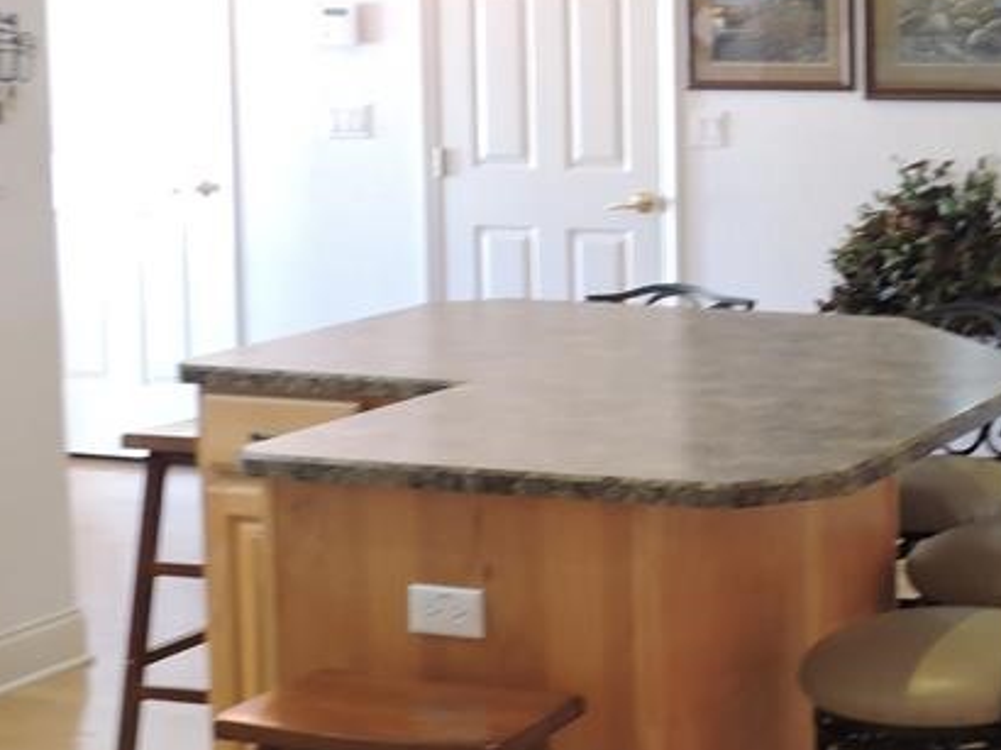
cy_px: 203
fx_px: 2168
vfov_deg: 19.5
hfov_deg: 24.0
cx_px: 1150
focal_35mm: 75
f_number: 3.1
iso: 400
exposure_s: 1/15
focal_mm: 5.4
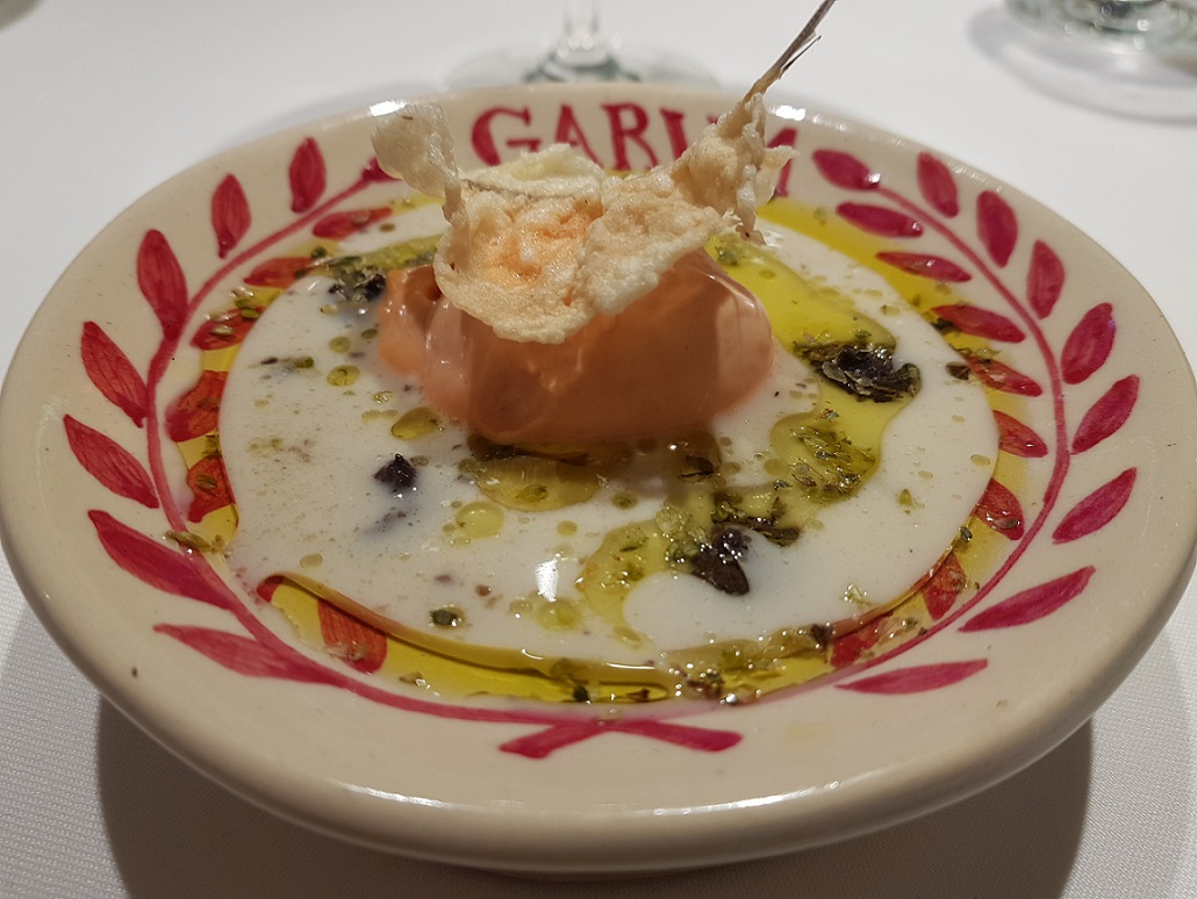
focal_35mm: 26
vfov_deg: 53.1
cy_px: 450
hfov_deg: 67.3
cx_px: 598
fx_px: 900
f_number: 1.7
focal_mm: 4.2
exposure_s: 1/50
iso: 50
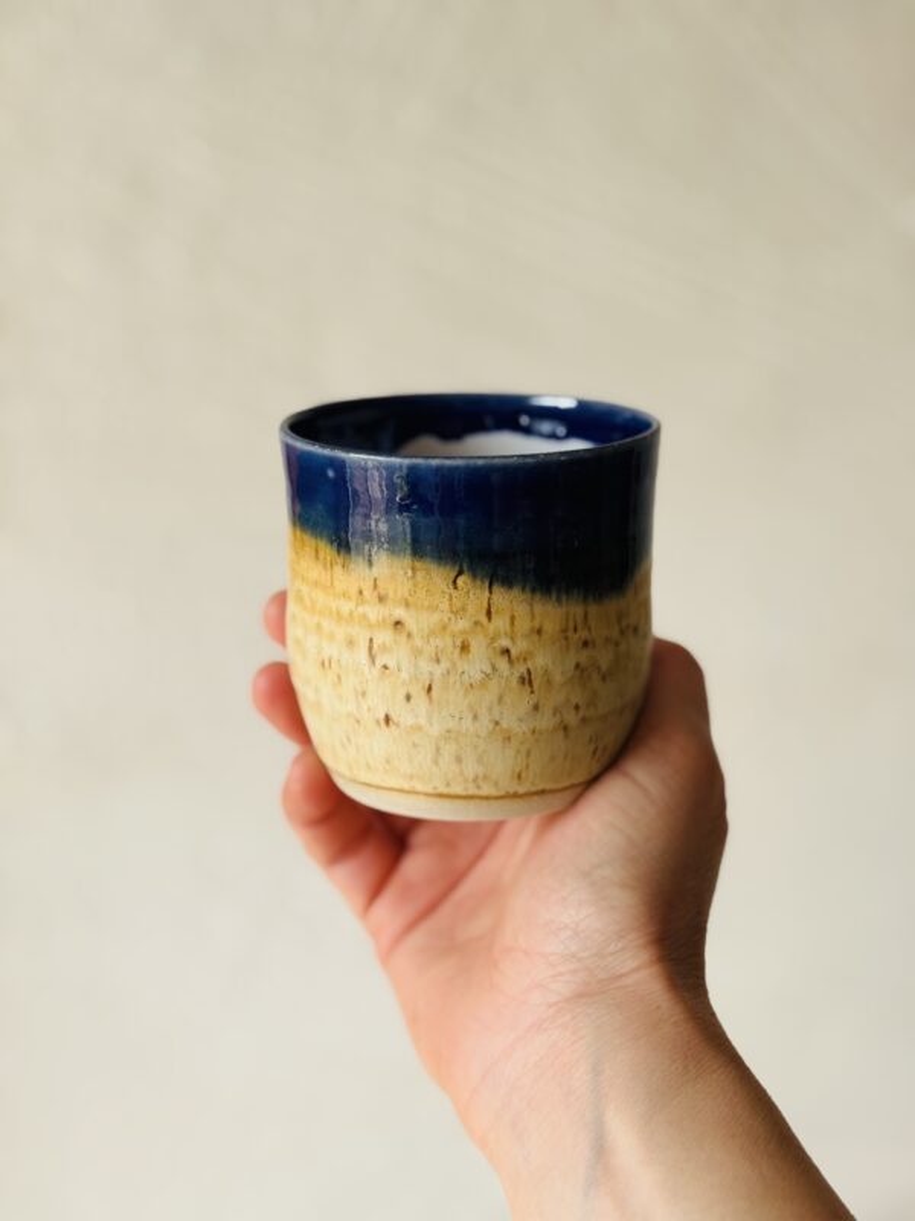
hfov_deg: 28.0
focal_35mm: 52
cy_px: 610
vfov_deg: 36.8
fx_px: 1833
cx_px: 458
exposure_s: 1/190
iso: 32
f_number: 1.6
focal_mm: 5.96
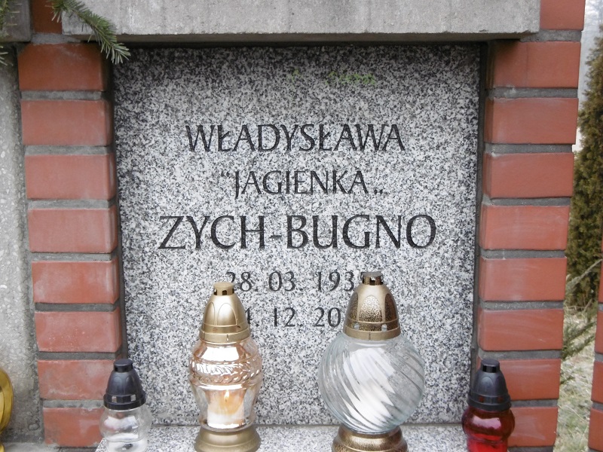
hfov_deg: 43.9
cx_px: 302
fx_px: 749
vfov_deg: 33.6
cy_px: 226
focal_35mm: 43
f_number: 3.8
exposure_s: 1/100
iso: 400
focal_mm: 7.7
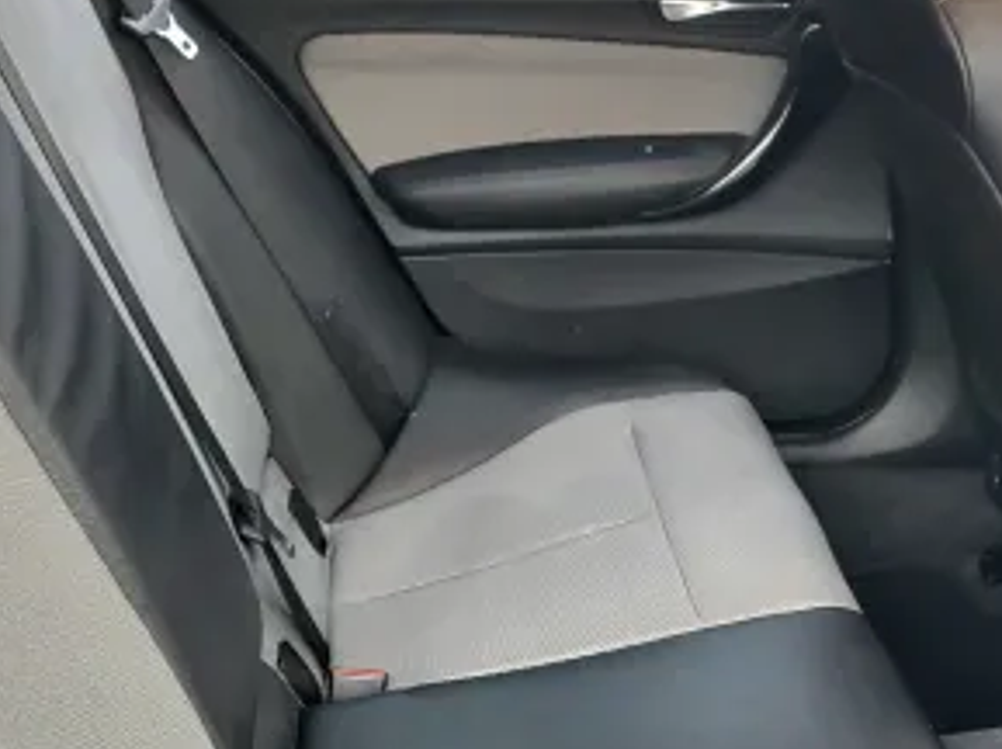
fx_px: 1474
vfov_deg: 27.8
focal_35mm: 51
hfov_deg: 37.5
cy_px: 628
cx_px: 440
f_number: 1.8
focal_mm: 5.56
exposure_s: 1/33.3
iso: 406
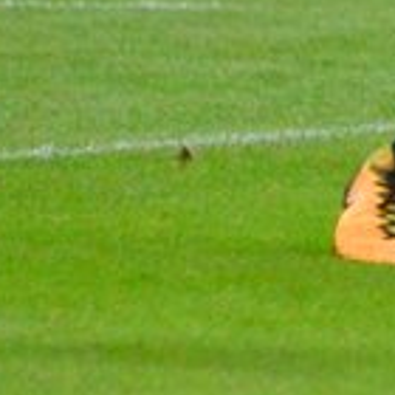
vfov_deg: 0.9
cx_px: 1050
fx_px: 25329
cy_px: -412
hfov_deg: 0.9
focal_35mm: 1962
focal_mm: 240
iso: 3200
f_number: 5.3
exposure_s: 1/640
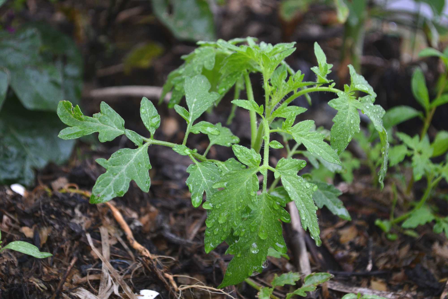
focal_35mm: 78
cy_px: 150
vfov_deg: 17.5
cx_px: 224
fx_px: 971
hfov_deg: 26.0
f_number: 5.6
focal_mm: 52
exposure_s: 1/30
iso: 400
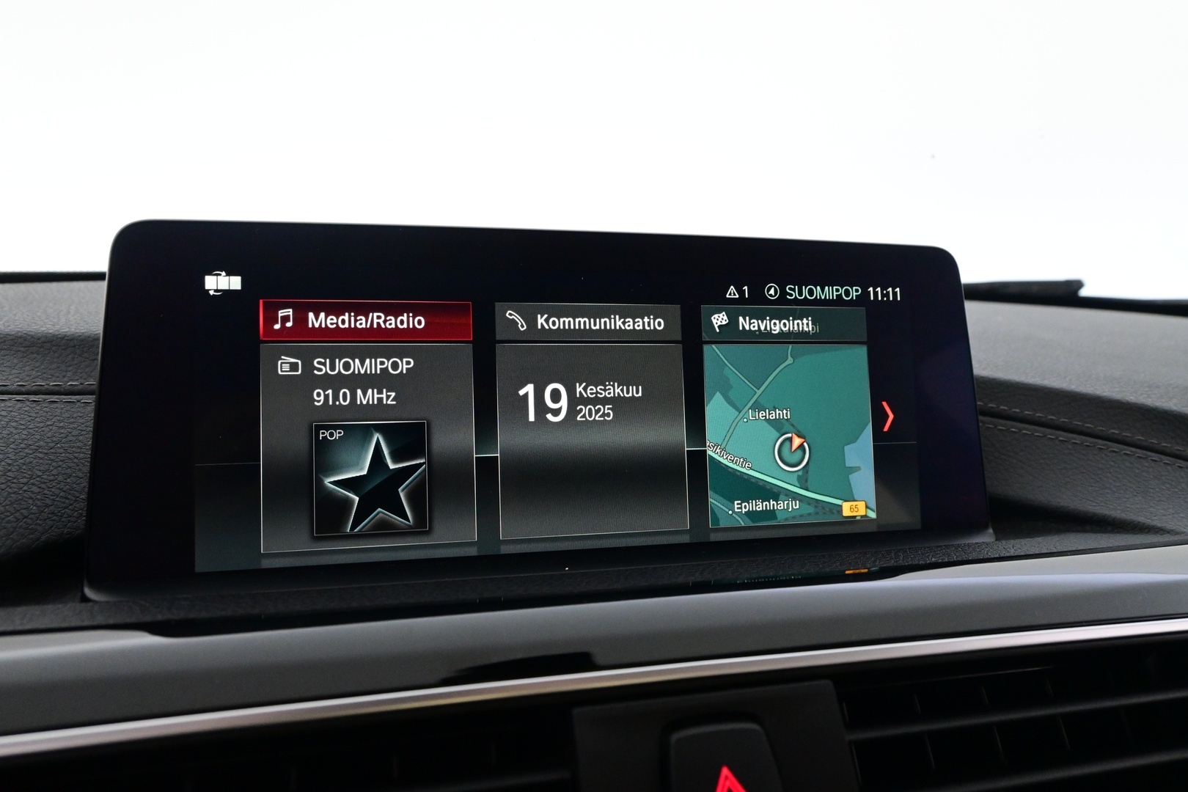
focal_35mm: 27
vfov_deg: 47.9
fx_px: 891
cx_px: 594
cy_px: 396
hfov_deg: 67.4
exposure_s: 1/30
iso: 3600
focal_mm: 18
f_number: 6.3
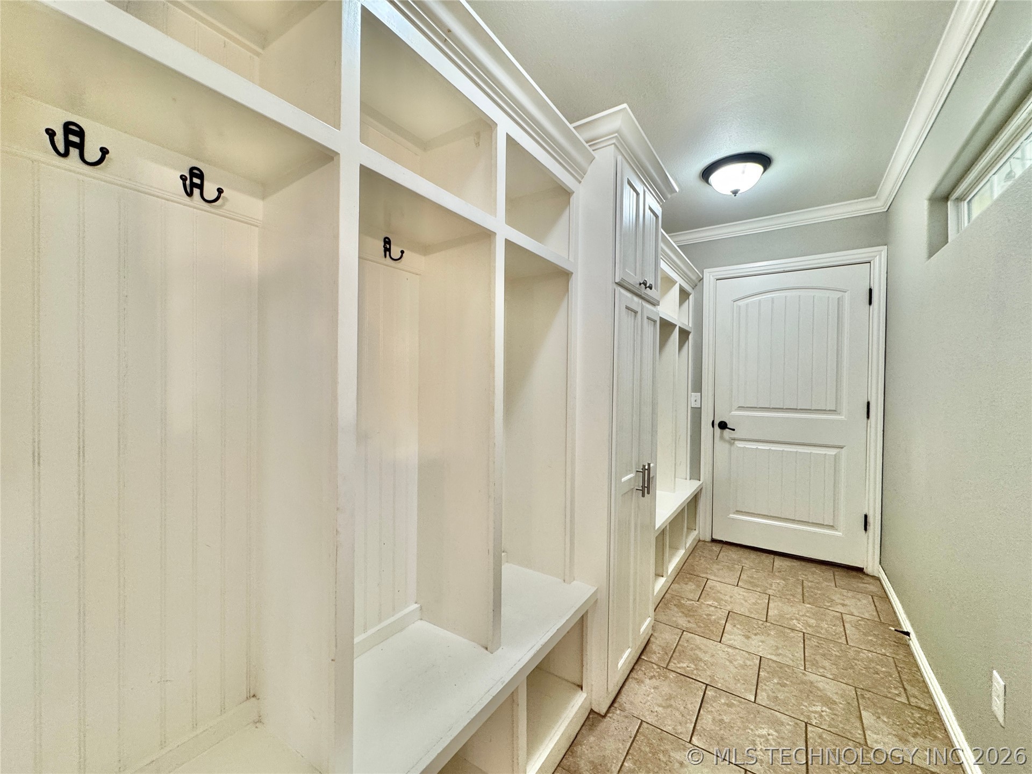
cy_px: 387
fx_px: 417
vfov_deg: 85.7
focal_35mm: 14
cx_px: 516
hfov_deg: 102.1
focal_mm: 2.22
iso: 160
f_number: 2.2
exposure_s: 1/60
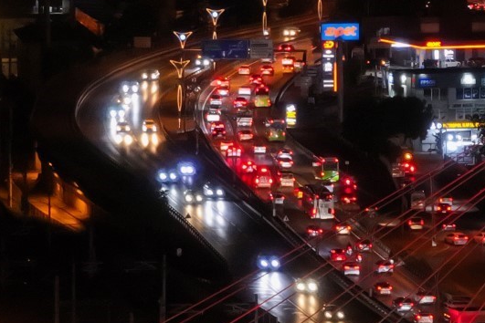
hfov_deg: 4.4
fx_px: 6305
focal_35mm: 468
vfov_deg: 2.9
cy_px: 259
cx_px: 490
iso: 820
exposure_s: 1/15
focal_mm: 30.71
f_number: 3.4
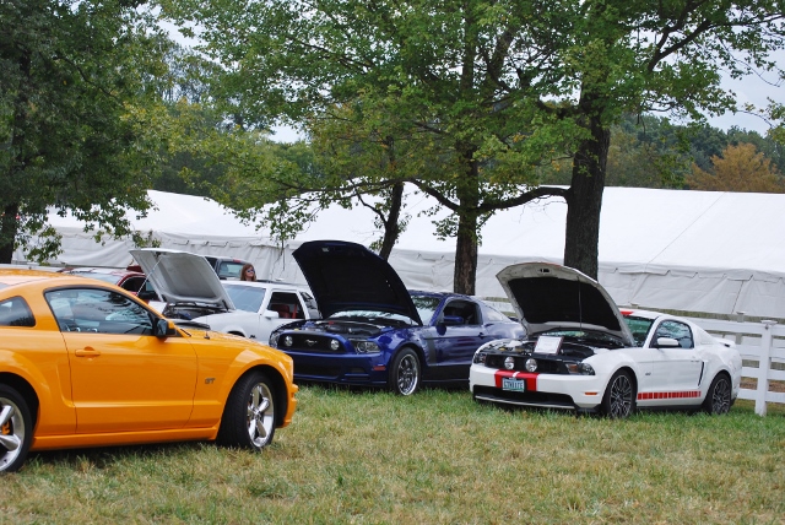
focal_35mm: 82
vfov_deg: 16.6
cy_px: 262
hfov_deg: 24.6
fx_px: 1801
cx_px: 392
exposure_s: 1/200
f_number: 7.1
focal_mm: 55
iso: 100
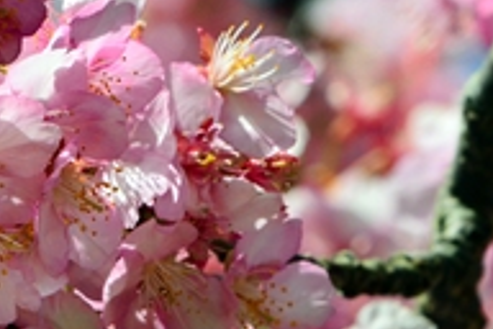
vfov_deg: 1.1
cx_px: -39
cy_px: 159
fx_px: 17144
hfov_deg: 1.6
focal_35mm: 1252
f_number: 14
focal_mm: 300
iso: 800
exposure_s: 1/1250
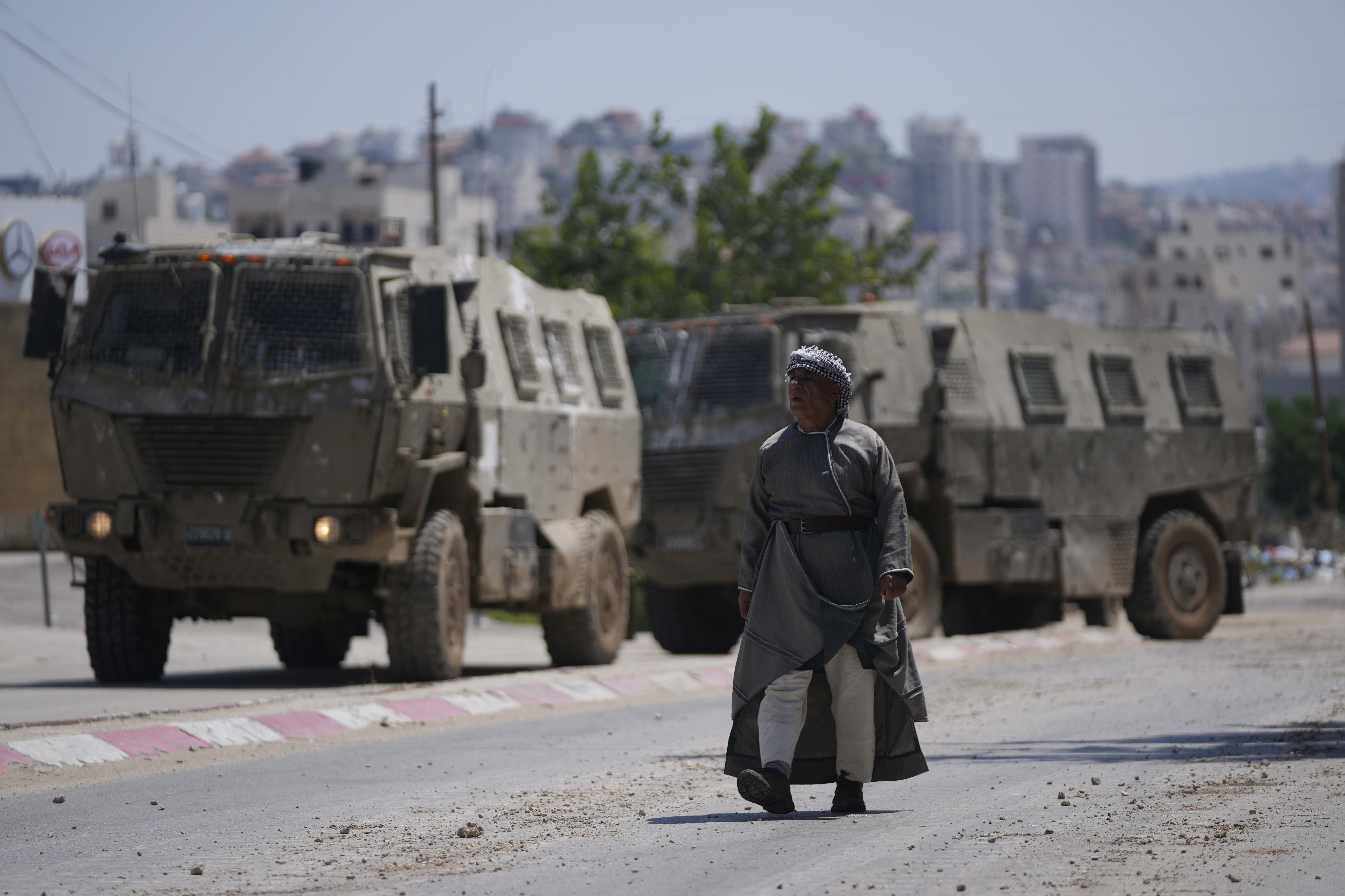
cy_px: 448
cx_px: 672
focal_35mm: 154
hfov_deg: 13.3
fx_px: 5753
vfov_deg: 8.9
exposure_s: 1/3200
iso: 100
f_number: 2.8
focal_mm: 154
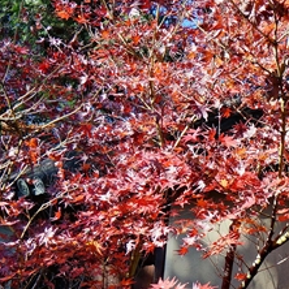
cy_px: 240
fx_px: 434
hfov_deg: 32.5
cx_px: 315
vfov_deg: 35.4
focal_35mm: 46
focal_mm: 10
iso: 100
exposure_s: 1/125
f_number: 8
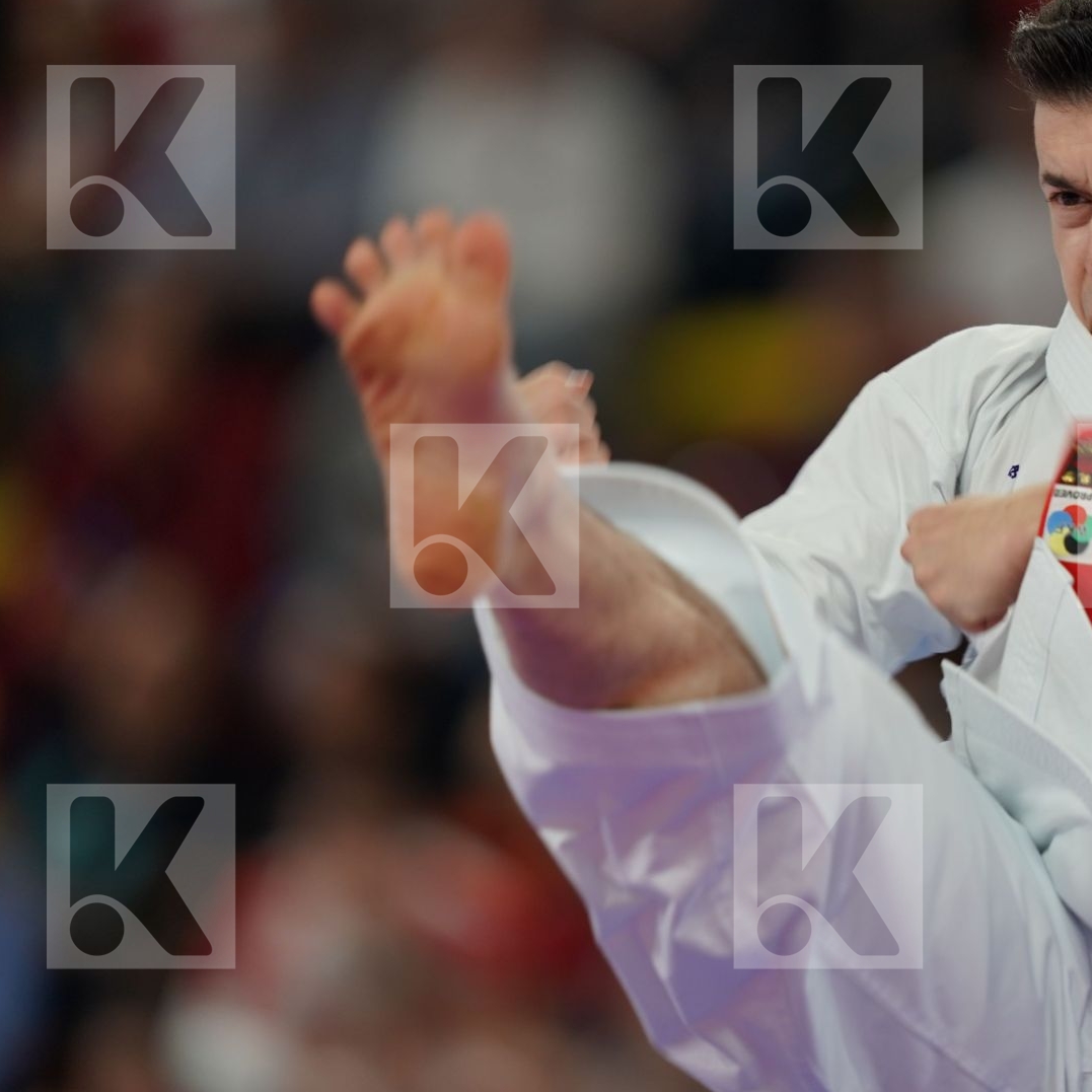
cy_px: 516
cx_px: 828
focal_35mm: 568
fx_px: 20272
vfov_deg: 3.1
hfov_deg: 3.1
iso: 640
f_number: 2.8
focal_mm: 400
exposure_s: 1/320
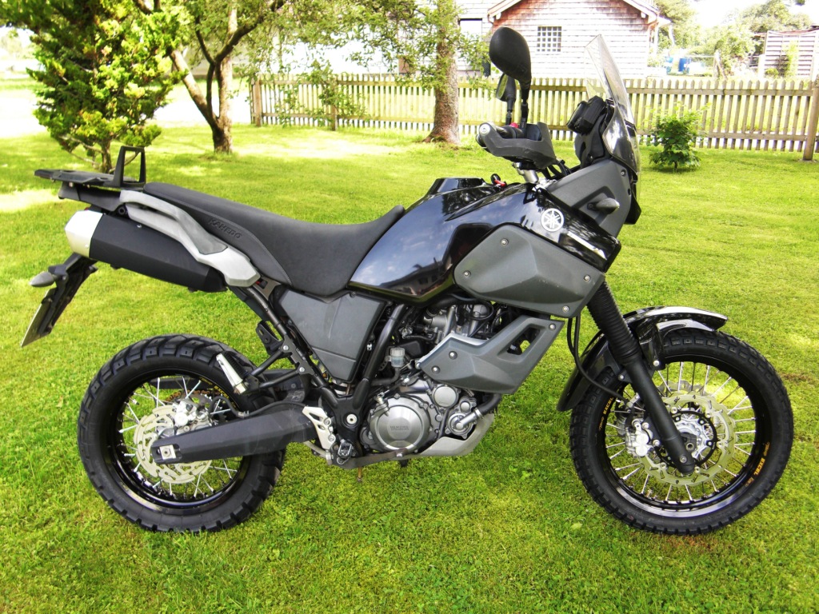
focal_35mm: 33
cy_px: 307
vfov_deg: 42.9
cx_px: 410
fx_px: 781
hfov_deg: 55.4
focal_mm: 5.8
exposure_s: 1/100
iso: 50
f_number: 2.7
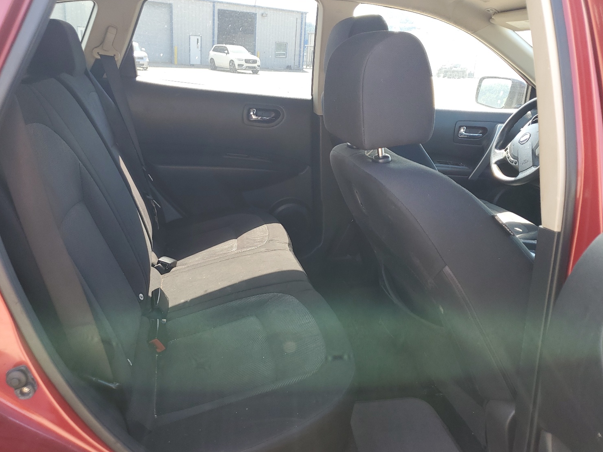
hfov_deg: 63.4
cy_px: 233
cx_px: 280
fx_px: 488
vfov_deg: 49.7
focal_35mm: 28
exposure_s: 1/217
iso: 50
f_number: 1.5
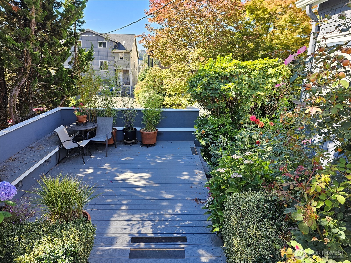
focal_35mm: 23
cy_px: 132
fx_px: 233
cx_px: 176
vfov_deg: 58.9
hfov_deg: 73.9
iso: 32
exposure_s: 1/180
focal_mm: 6.3
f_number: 1.7
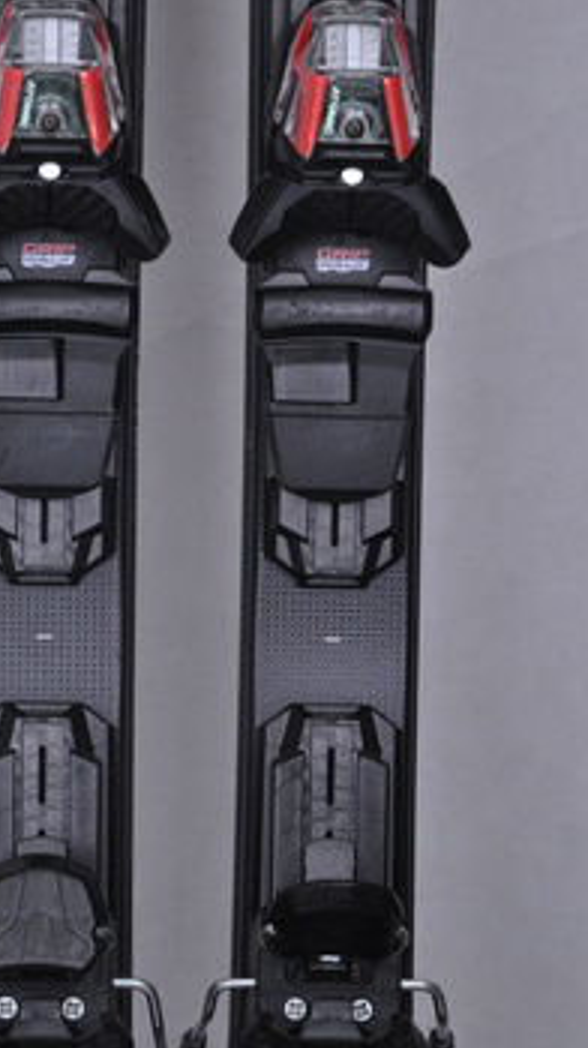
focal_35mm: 152
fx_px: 4209
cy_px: 670
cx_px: 184
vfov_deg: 14.2
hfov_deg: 8.0
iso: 3200
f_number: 9.5
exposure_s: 1/125
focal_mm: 75
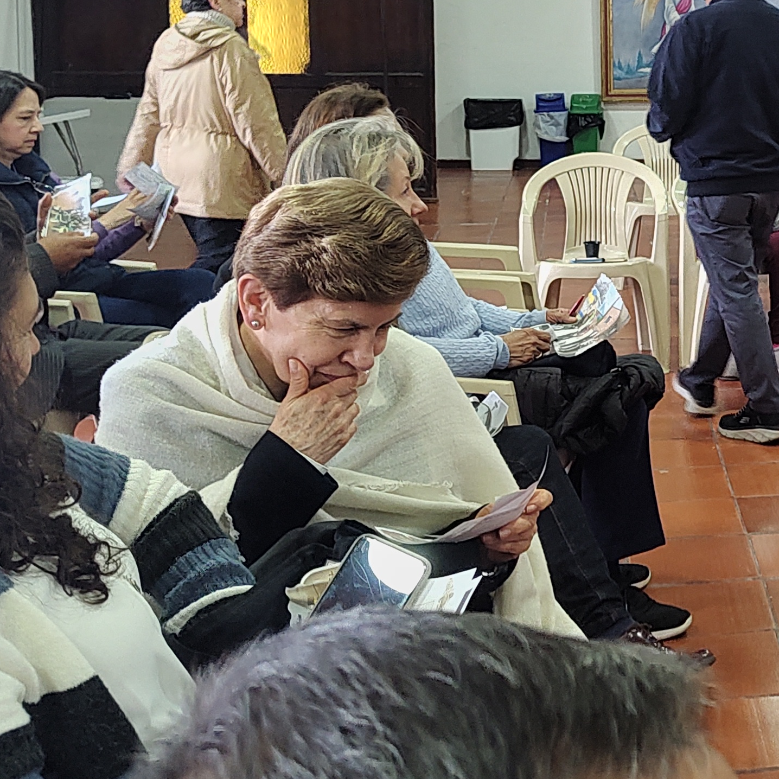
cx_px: 921
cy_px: 175
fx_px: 1477
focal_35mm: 58
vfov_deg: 29.0
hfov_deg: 26.5
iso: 744
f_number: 1.8
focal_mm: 5.56
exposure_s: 1/60
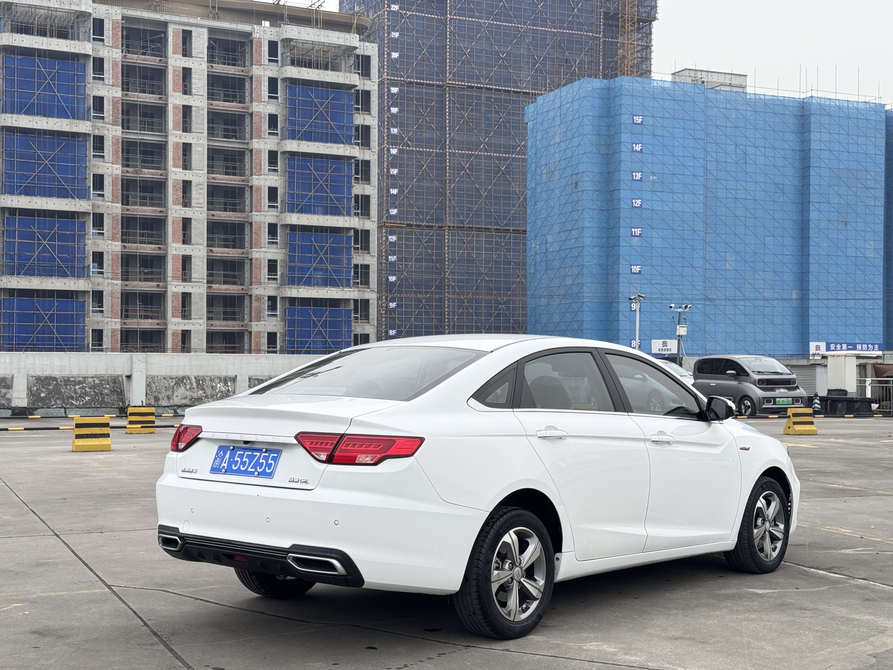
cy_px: 335
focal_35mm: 48
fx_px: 1238
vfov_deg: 30.3
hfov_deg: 39.7
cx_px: 446
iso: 64
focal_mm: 6.76
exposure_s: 1/1597
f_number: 1.78
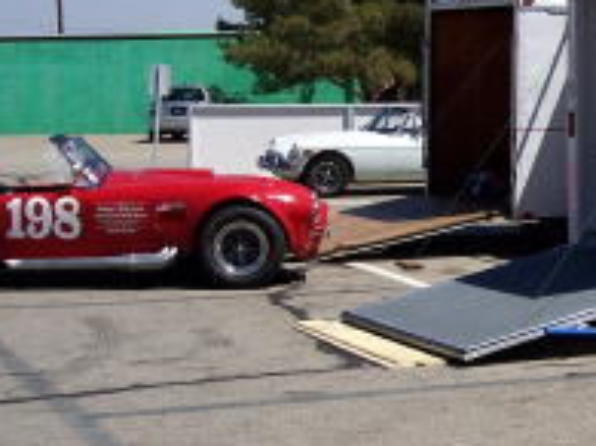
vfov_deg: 14.8
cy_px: 173
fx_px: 1721
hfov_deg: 19.0
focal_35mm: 100
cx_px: 633
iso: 100
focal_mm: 8
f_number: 5.6
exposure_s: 1/1000
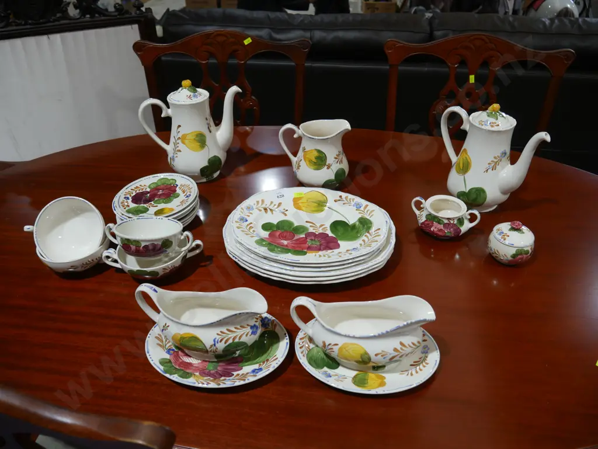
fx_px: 484
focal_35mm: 28
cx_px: 299
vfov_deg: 49.8
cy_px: 224
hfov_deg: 63.4
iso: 200
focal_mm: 14
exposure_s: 1/80
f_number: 4
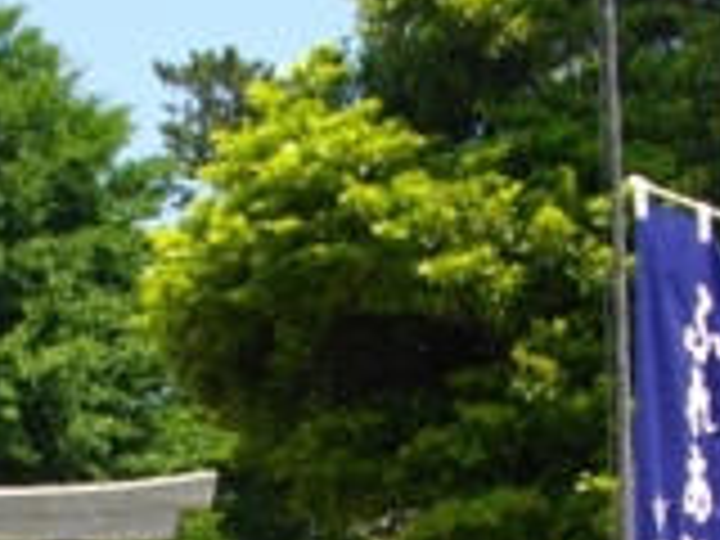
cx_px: 356
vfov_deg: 14.5
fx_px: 2080
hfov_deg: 19.6
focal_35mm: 100
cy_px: 583
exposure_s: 1/800
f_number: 2.9
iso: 100
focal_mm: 5.7
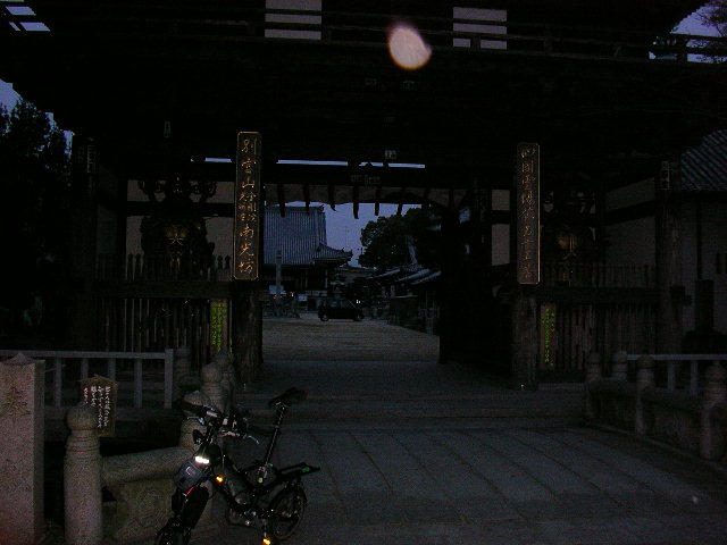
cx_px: 364
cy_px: 272
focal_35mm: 37
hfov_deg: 50.1
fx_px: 777
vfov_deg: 38.7
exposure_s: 1/60
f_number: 2.8
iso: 200
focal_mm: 5.7
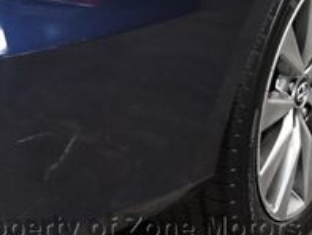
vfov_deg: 11.5
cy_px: -83
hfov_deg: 14.7
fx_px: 1127
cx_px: -154
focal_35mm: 125
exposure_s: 1/125
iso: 1800
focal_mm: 20
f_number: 3.5
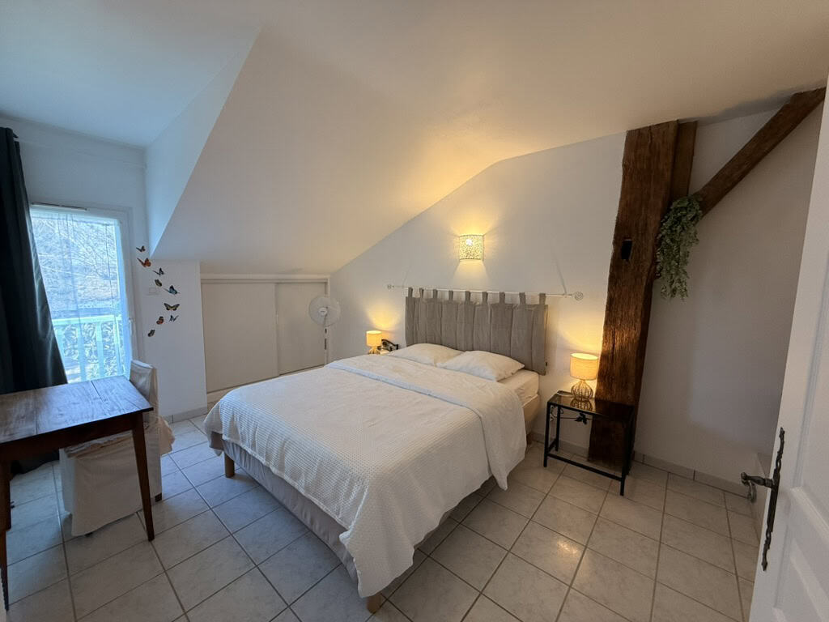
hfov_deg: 102.1
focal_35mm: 14
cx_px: 414
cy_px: 311
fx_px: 335
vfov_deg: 85.7
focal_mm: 2.2
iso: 160
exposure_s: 1/99
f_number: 2.2
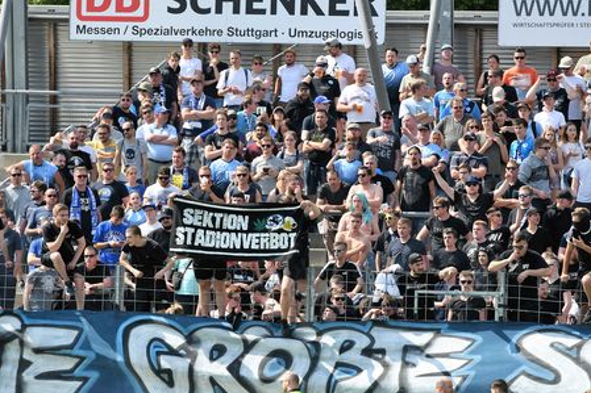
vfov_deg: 3.6
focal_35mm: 381
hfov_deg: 5.4
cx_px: 300
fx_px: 6252
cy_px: 184
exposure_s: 1/1000
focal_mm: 200
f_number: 4.5
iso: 180
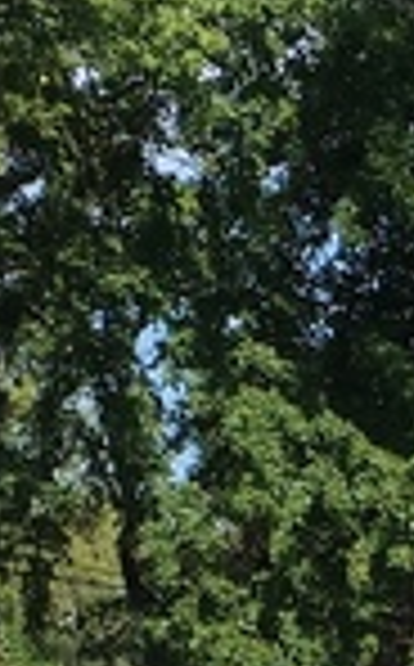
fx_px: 3625
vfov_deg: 9.8
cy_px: 1282
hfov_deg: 6.5
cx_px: 585
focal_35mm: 200
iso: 25
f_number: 2.2
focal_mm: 4.15
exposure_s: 1/1068
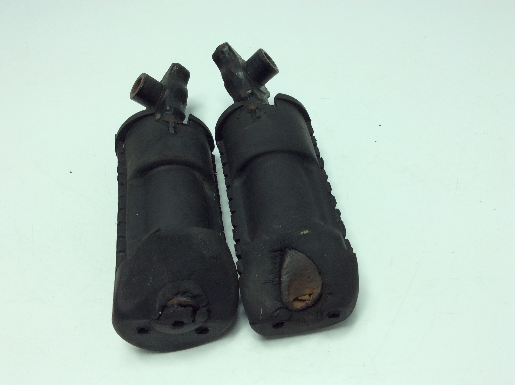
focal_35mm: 32
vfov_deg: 44.1
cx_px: 258
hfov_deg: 56.9
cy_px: 192
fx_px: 475
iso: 32
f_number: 2.4
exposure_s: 1/414
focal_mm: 3.3
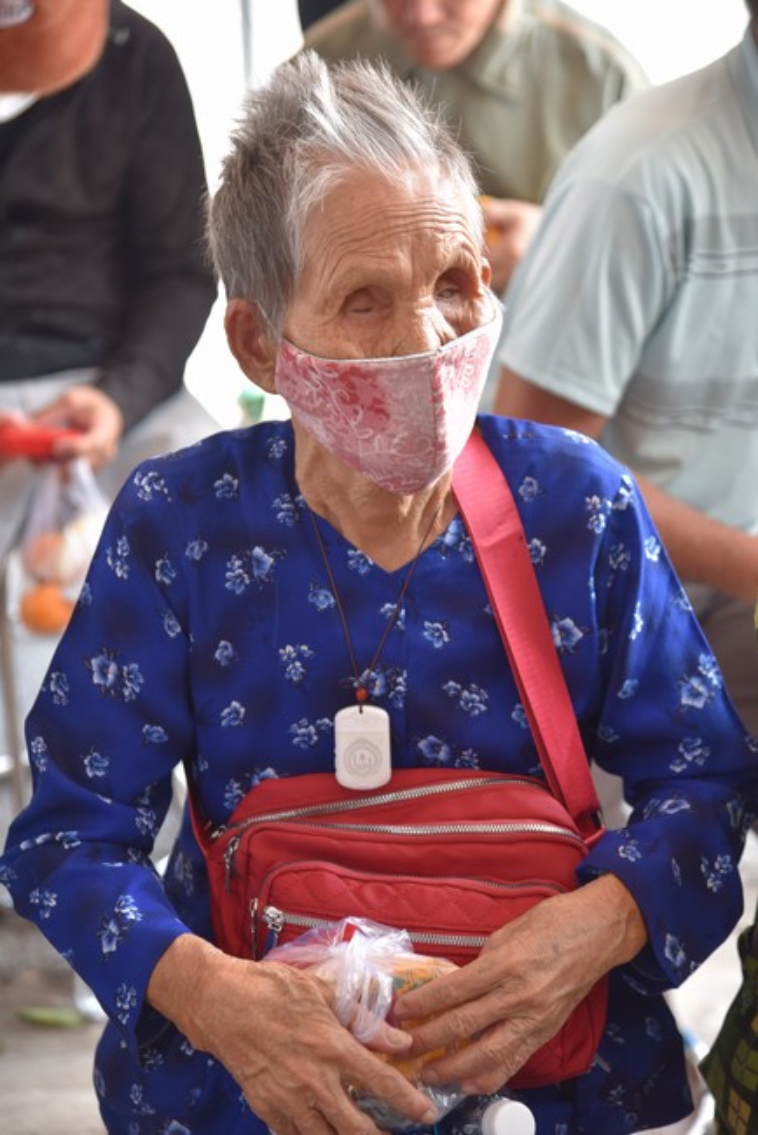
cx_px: 379
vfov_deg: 23.6
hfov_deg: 15.9
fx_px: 2713
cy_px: 568
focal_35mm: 86
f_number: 4
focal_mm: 86
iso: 800
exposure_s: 1/200
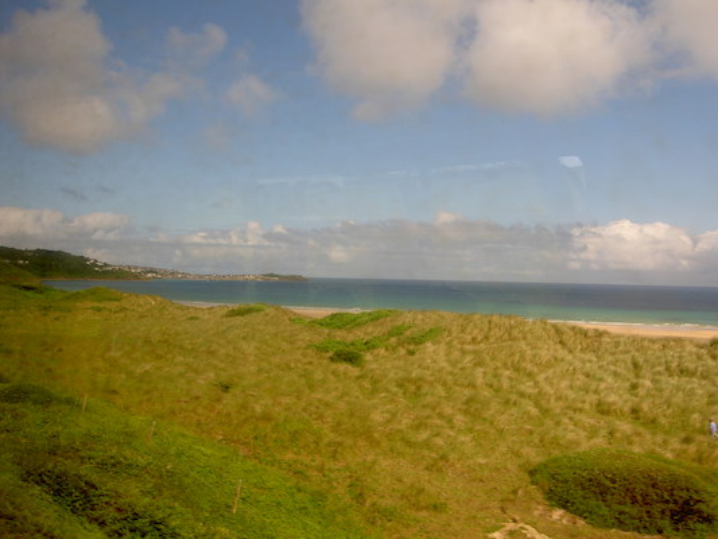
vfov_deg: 41.8
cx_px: 359
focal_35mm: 34
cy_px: 270
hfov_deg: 53.9
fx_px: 705
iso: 50
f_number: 4.7
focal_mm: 5.6
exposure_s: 1/160
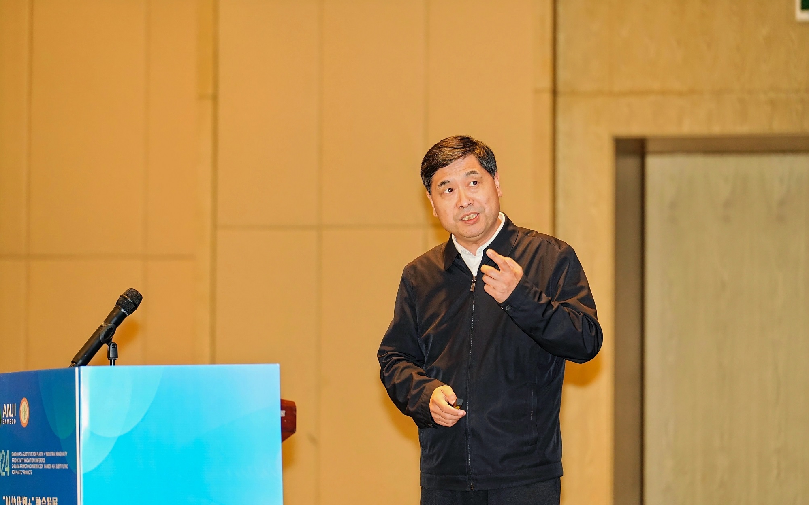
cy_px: 259
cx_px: 404
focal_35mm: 152
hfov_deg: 13.8
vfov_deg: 8.6
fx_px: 3351
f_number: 3.2
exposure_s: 1/200
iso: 1600
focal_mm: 149
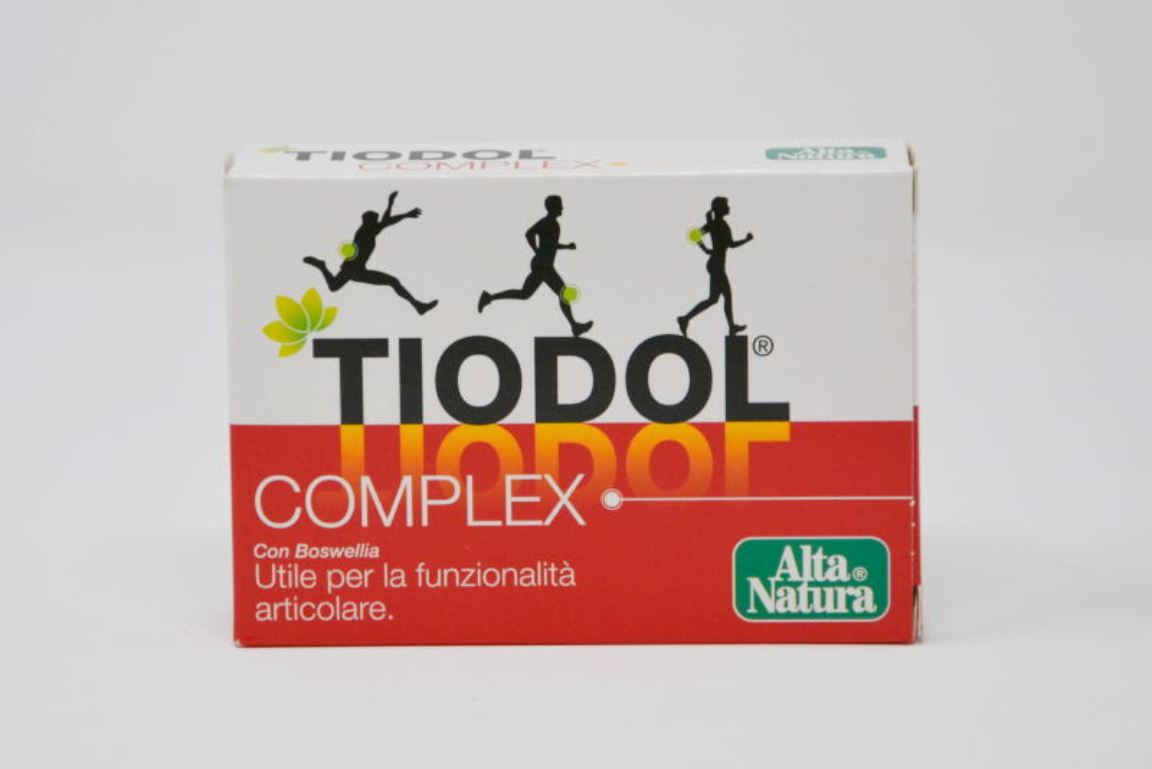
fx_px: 3841
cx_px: 576
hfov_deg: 17.1
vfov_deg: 11.4
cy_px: 384
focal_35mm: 120
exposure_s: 1/125
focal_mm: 80
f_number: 5.6
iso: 140
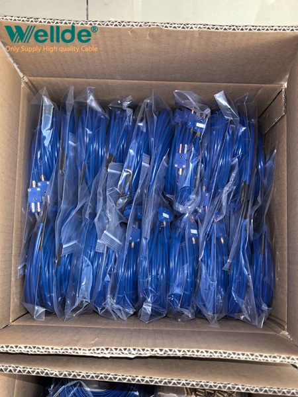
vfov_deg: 44.8
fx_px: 482
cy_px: 198
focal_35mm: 42
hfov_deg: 34.3
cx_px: 149
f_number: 1.4
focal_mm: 6.98
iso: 640
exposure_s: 1/39.9
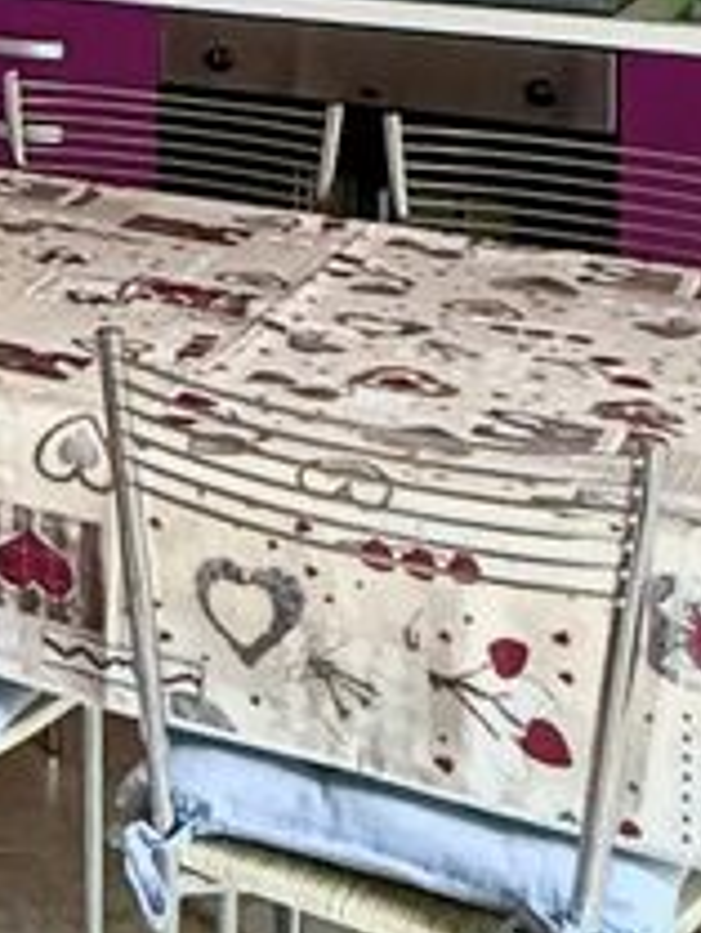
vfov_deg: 23.2
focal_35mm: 77
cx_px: -1183
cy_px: -183
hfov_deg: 12.5
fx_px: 2077
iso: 640
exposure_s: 1/60
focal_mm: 2.22
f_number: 2.2
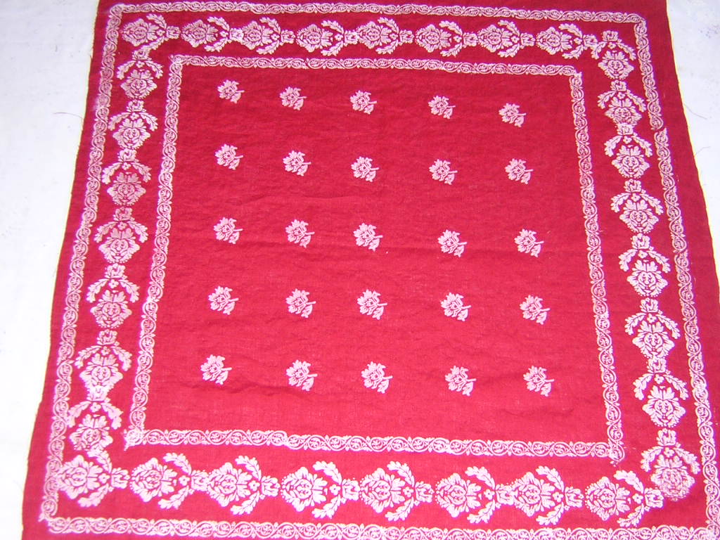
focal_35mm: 47
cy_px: 270
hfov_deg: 40.4
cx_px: 360
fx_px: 978
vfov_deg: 30.9
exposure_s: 1/60.1
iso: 249
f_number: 2.9
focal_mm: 6.1
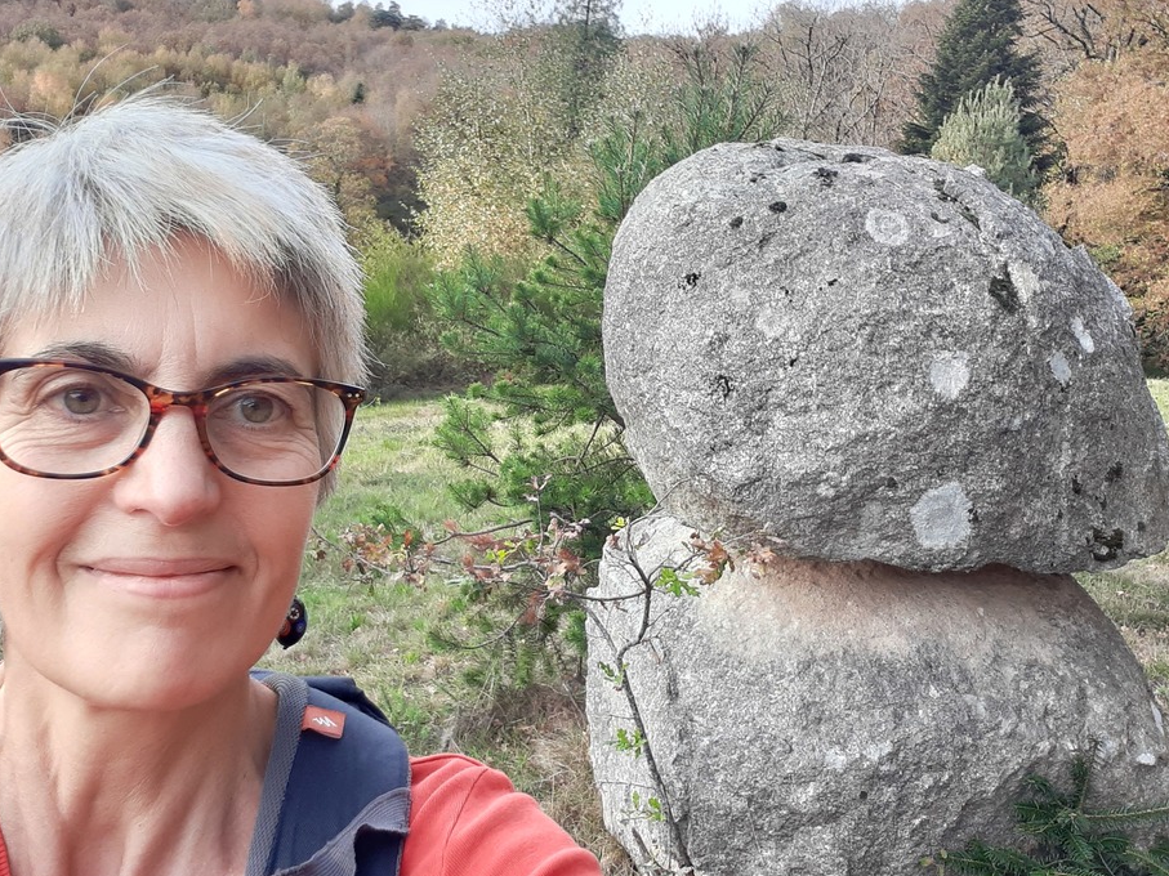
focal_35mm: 35
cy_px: 411
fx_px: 1182
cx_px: 553
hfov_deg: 52.6
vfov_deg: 40.7
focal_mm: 2.61
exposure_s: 1/145
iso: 40
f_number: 2
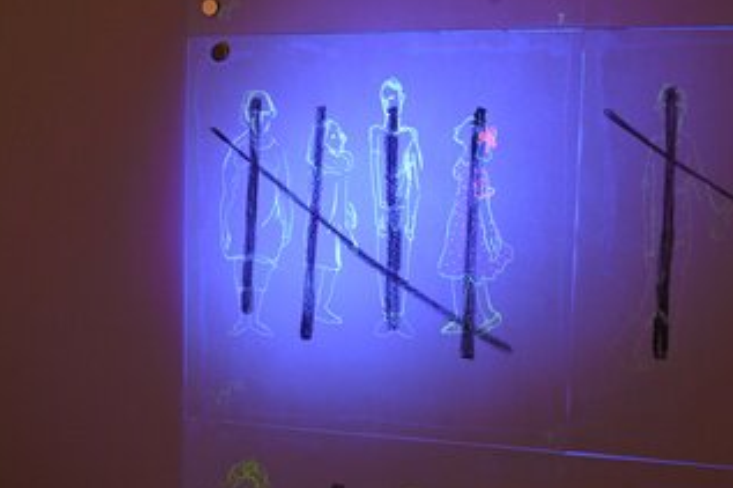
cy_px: 290
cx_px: 312
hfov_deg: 33.4
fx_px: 1221
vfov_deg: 22.6
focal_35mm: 60
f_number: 7.1
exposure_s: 1/160
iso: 2500
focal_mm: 38
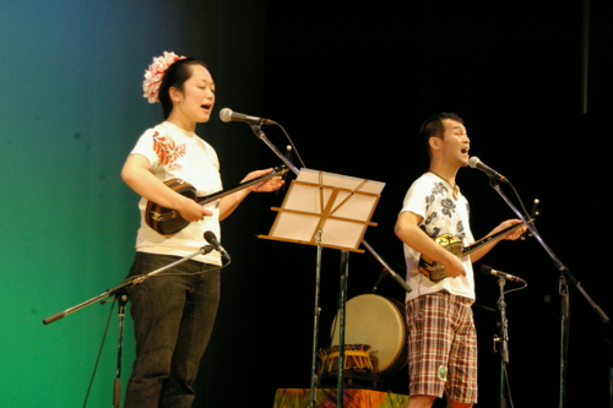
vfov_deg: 11.4
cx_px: 306
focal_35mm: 120
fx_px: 2043
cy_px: 204
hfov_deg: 17.1
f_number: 8
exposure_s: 1/60
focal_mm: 80
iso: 1600
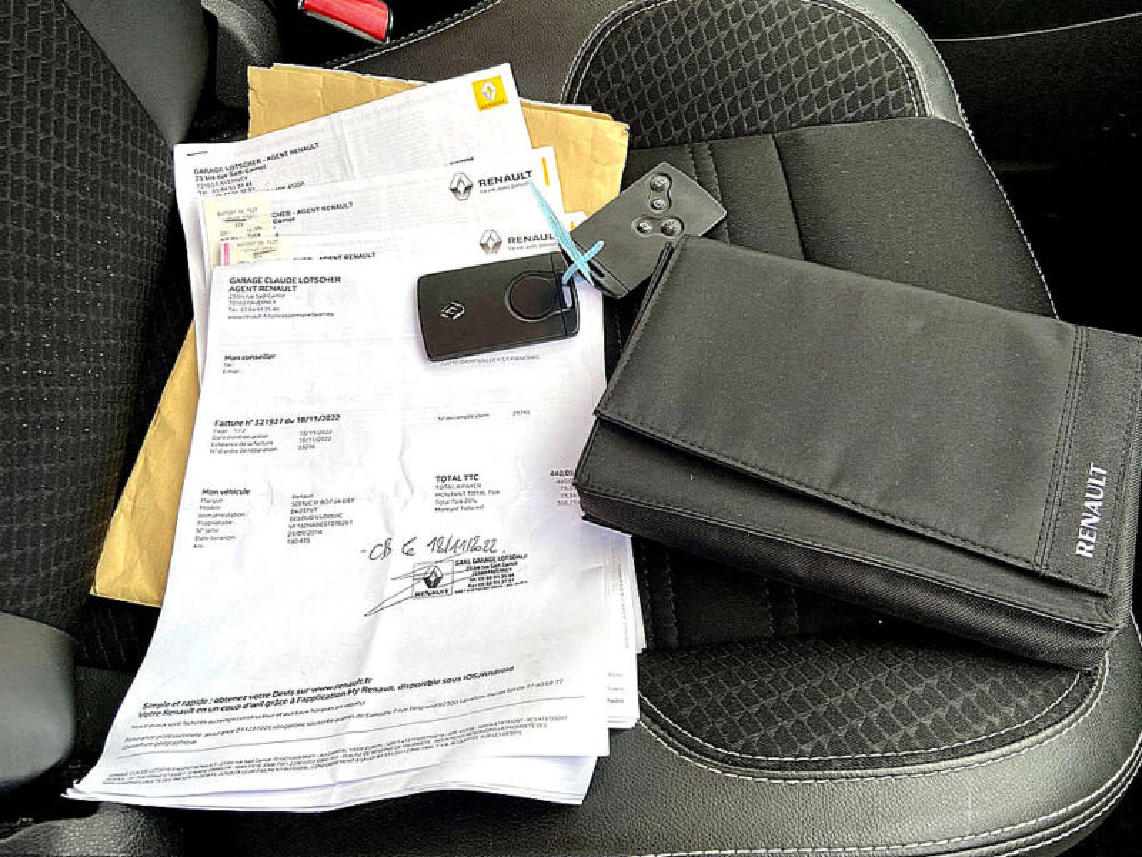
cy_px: 428
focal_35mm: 26
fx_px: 858
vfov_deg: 53.1
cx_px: 571
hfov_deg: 67.3
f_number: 1.8
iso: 80
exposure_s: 1/122
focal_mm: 4.25
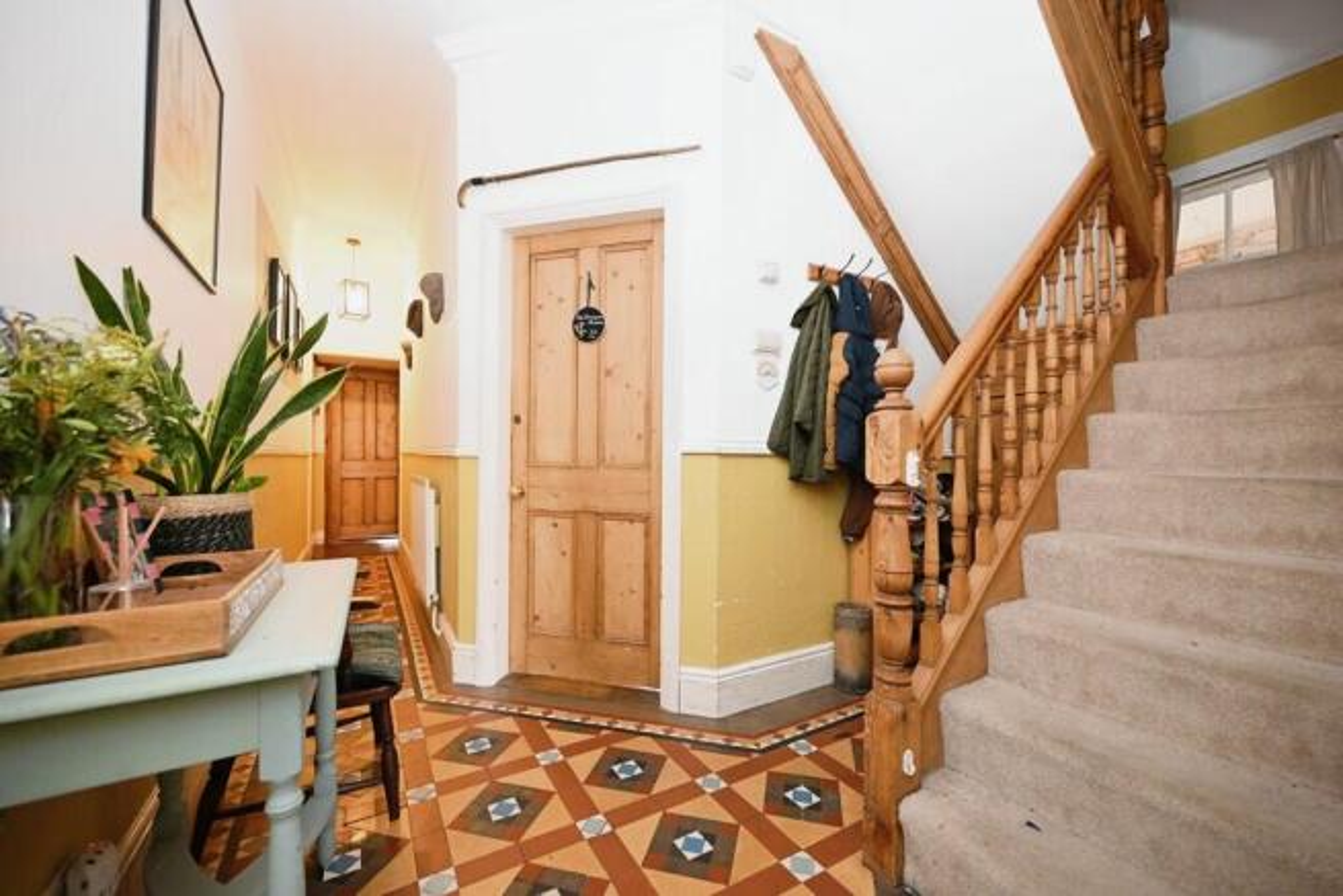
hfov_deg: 104.2
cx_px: 672
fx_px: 522
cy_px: 448
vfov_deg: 81.2
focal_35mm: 14
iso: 4000
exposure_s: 1/60
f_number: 4
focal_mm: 14
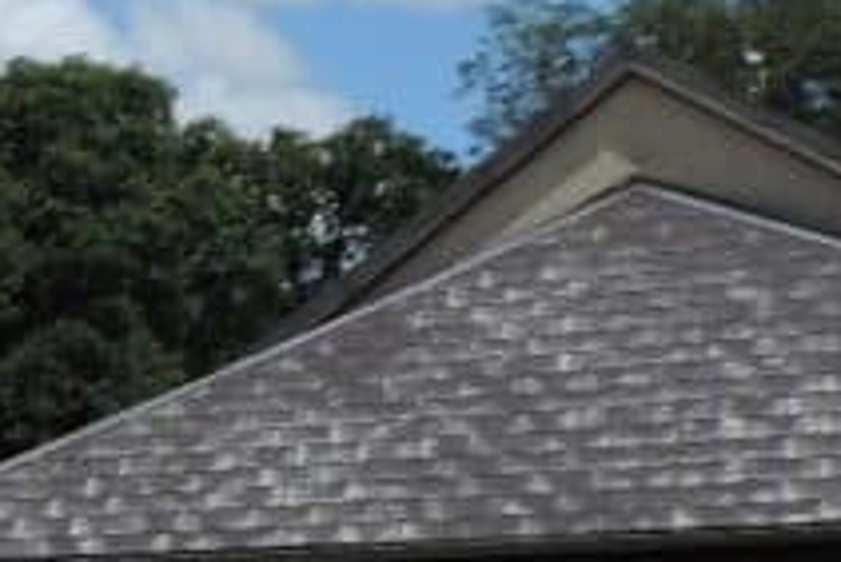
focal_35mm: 121
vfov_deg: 11.3
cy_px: 438
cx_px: -805
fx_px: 2829
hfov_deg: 14.3
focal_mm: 4.3
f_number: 3.3
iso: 80
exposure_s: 1/1250
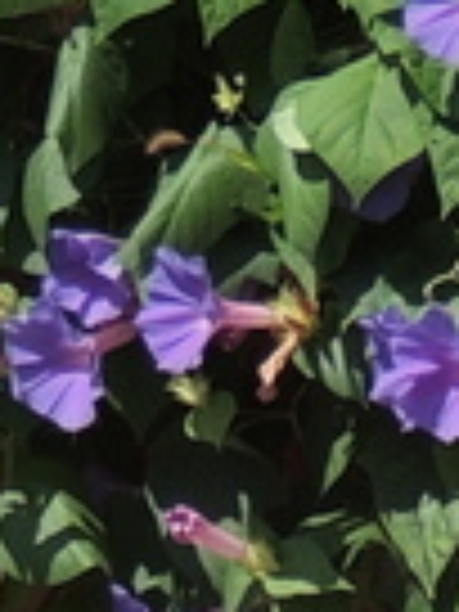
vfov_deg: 1.6
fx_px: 22506
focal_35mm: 1273
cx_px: 940
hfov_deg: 1.2
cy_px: 1310
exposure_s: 1/500
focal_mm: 24
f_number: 4.3
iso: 100
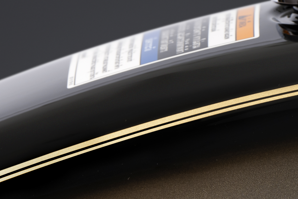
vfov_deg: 2.0
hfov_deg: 3.0
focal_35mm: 694
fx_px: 5745
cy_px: 249
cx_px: 135
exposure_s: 1/200
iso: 200
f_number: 9
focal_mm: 165
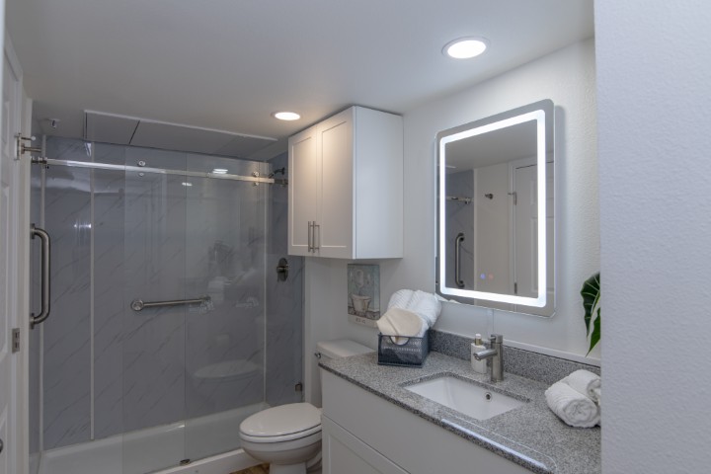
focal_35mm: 19
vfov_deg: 64.6
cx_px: 356
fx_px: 375
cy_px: 237
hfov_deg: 86.9
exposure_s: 1/30
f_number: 4
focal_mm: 19
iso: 100
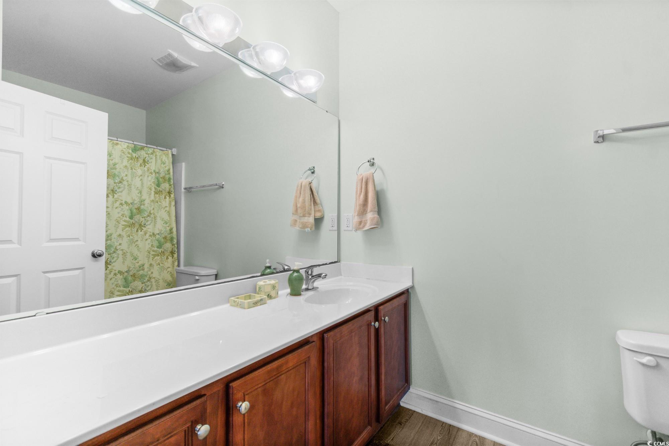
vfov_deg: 77.3
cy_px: 223
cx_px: 334
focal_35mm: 15
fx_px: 279
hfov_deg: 100.4
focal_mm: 10
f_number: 4.5
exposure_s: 1/40
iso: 100
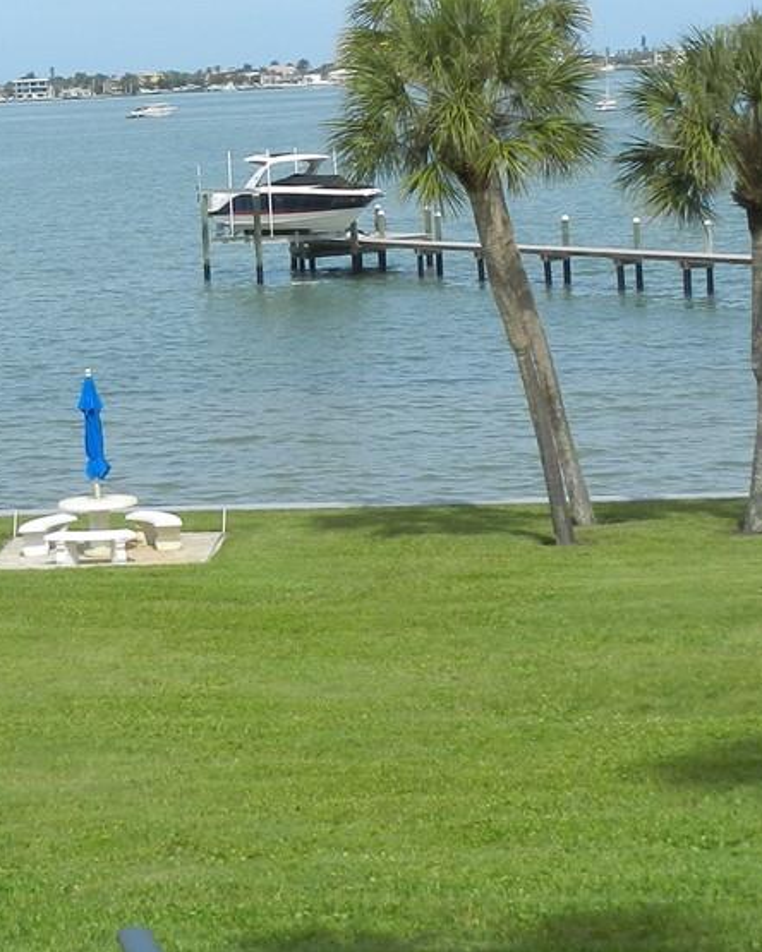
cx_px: 70
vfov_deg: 20.8
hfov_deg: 16.8
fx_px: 2537
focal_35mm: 90
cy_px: 93
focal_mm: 5.6
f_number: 4.5
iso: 160
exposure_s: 1/1000
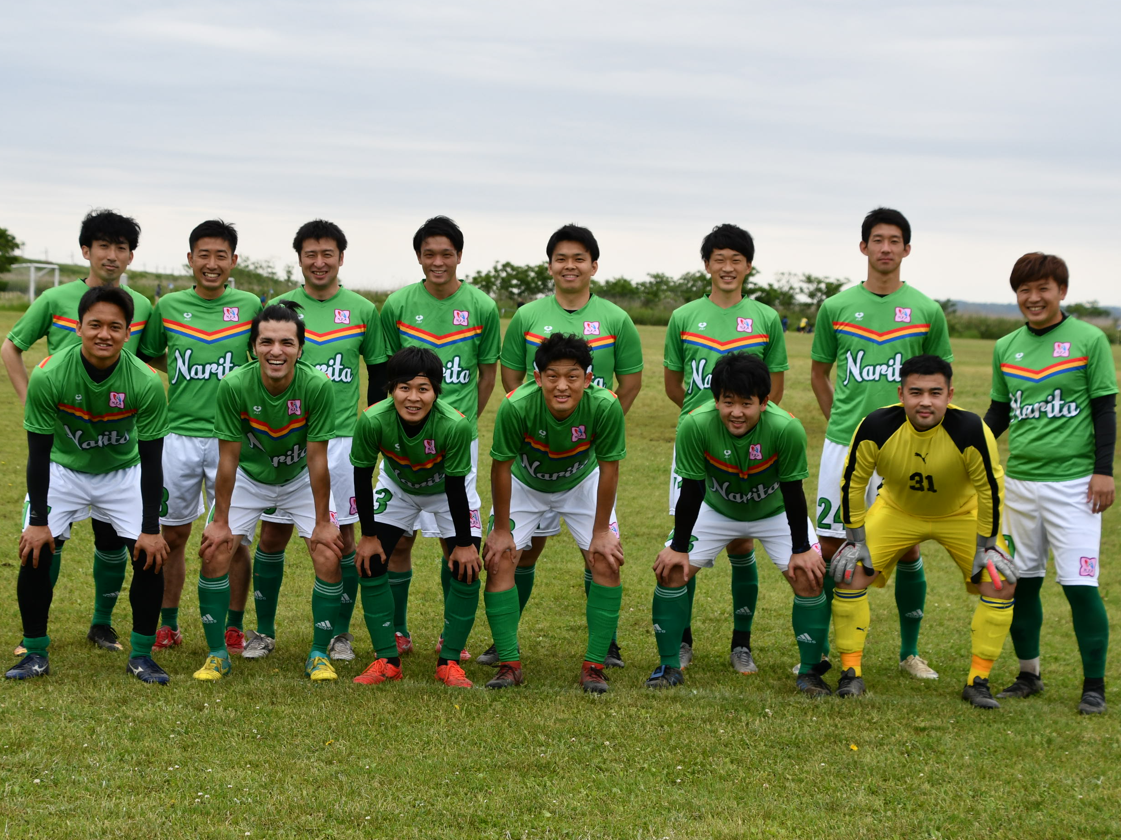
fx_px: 2331
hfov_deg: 27.0
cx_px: 544
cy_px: 421
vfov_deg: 20.4
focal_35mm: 72
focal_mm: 44
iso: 400
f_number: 5.6
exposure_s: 1/1600
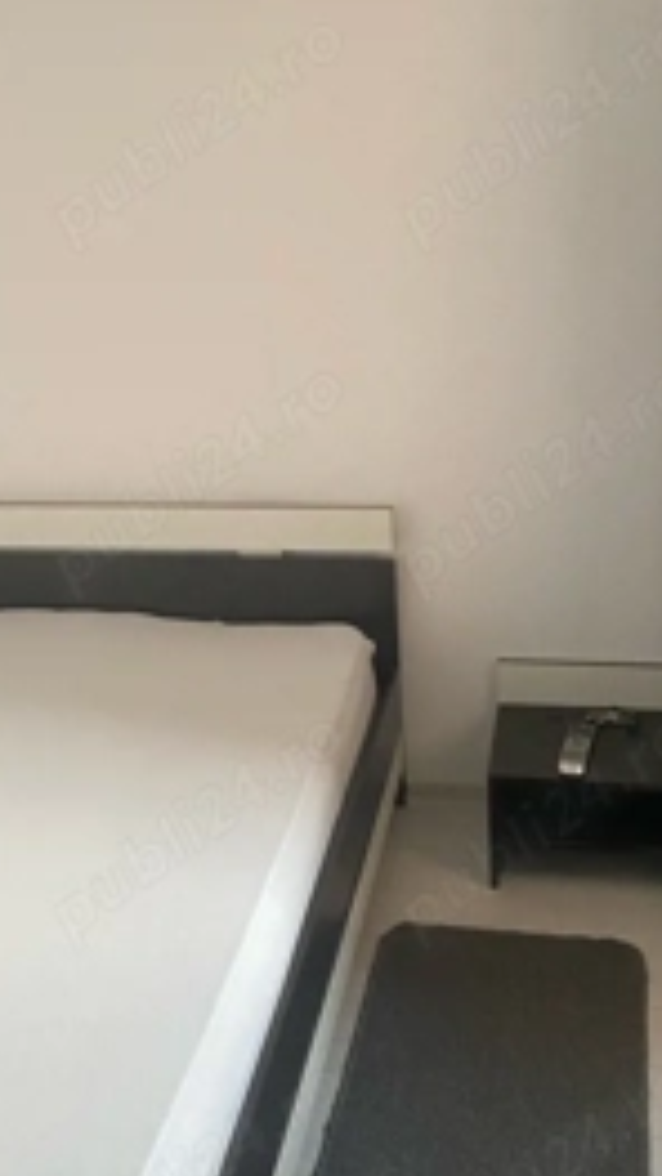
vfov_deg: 47.3
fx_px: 1341
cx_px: 286
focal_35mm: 43
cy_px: 532
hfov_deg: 27.7
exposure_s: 1/60
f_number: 1.8
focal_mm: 4.25
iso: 160
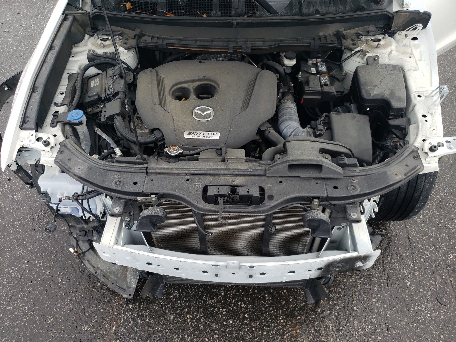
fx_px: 343
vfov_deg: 53.1
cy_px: 171
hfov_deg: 67.3
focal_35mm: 26
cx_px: 228
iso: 50
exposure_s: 1/222
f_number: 1.5
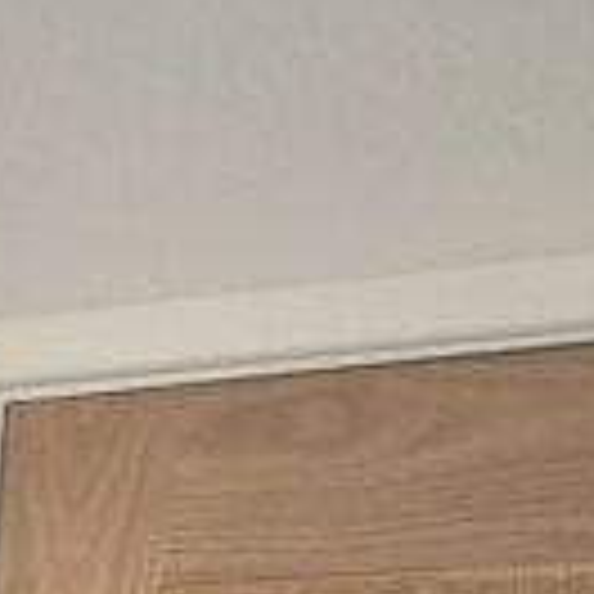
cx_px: -716
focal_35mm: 89
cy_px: 1498
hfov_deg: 14.7
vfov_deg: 13.3
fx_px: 1728
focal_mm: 2.2
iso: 320
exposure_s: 1/100
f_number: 2.2
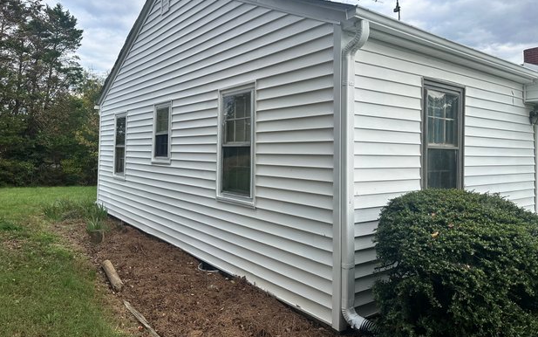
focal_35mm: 26
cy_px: 142
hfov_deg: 70.4
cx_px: 274
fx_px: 381
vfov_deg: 47.5
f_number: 1.78
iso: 80
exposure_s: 1/1495
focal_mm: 6.86
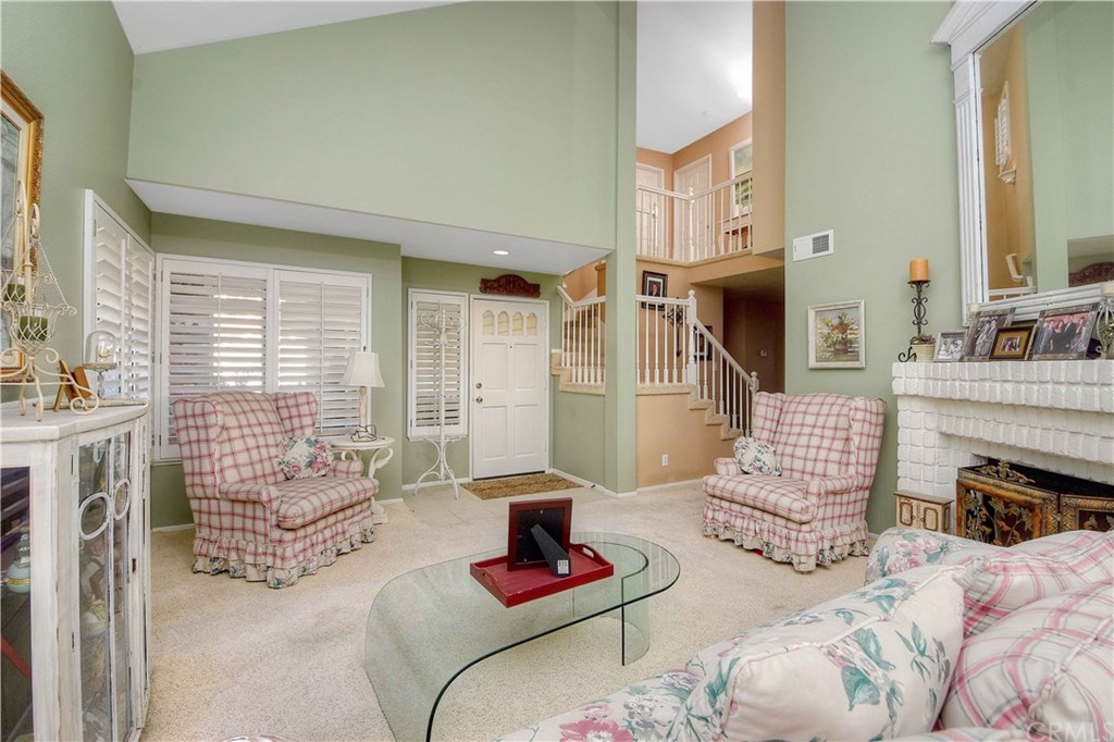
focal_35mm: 15
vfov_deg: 77.3
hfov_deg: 100.4
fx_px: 464
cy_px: 371
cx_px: 557
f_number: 8
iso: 100
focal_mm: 10
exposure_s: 1/60
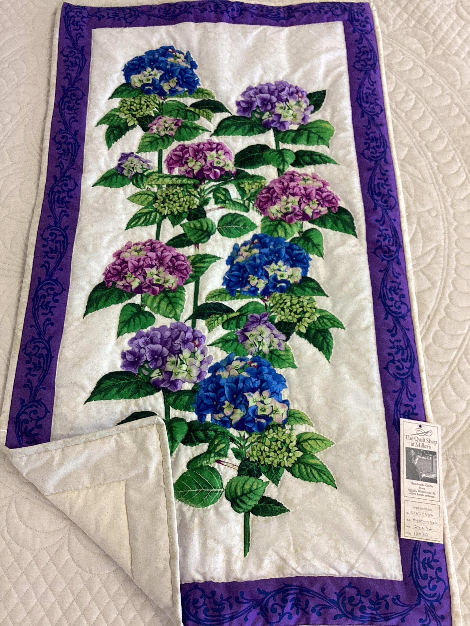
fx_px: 561
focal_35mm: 31
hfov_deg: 45.4
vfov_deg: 58.4
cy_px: 313
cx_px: 235
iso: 64
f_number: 2.4
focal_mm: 3.3
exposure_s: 1/50
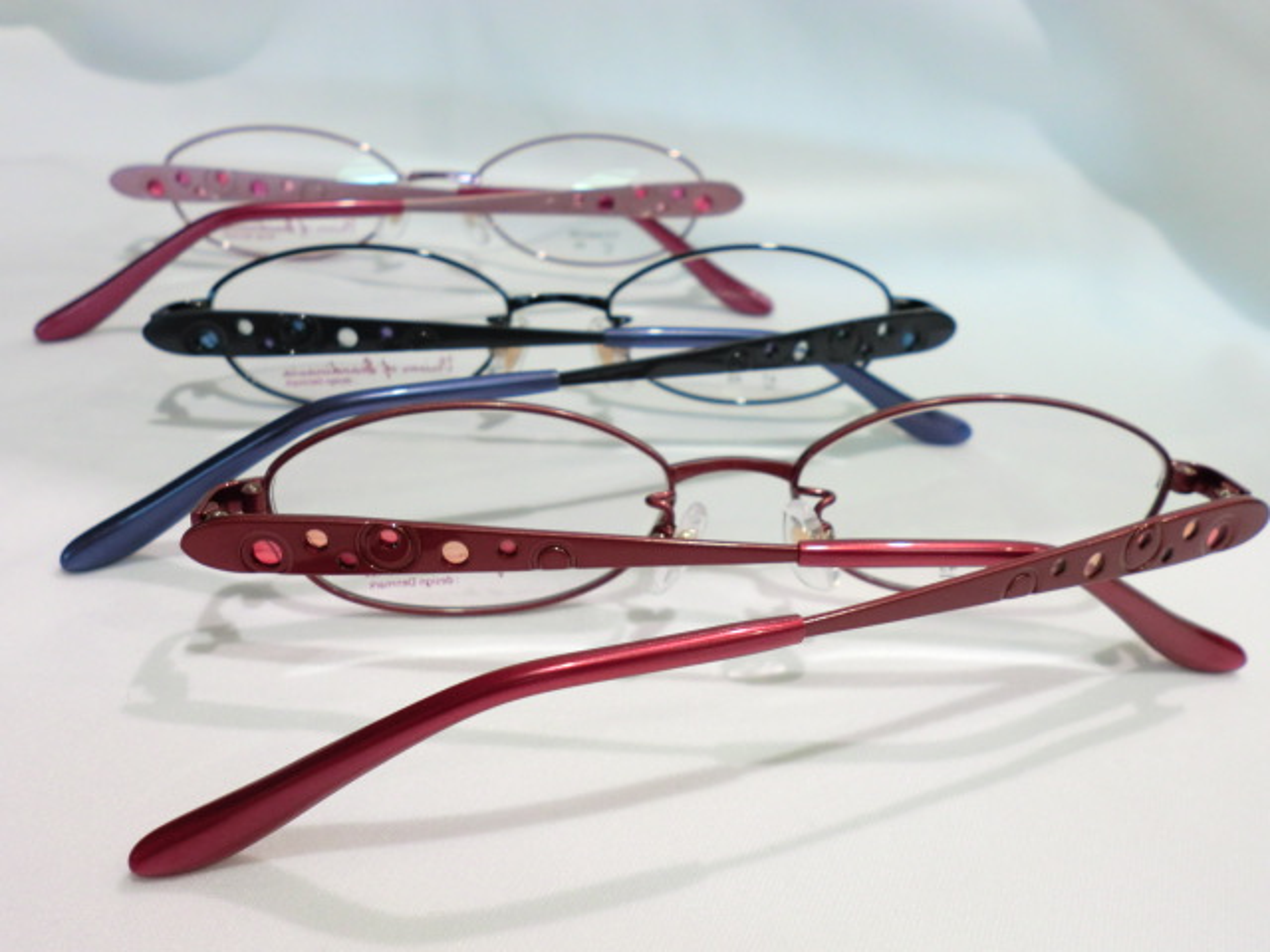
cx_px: 635
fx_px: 1174
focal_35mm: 32
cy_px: 476
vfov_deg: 44.2
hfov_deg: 56.8
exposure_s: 1/60
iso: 160
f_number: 3.5
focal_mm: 5.8
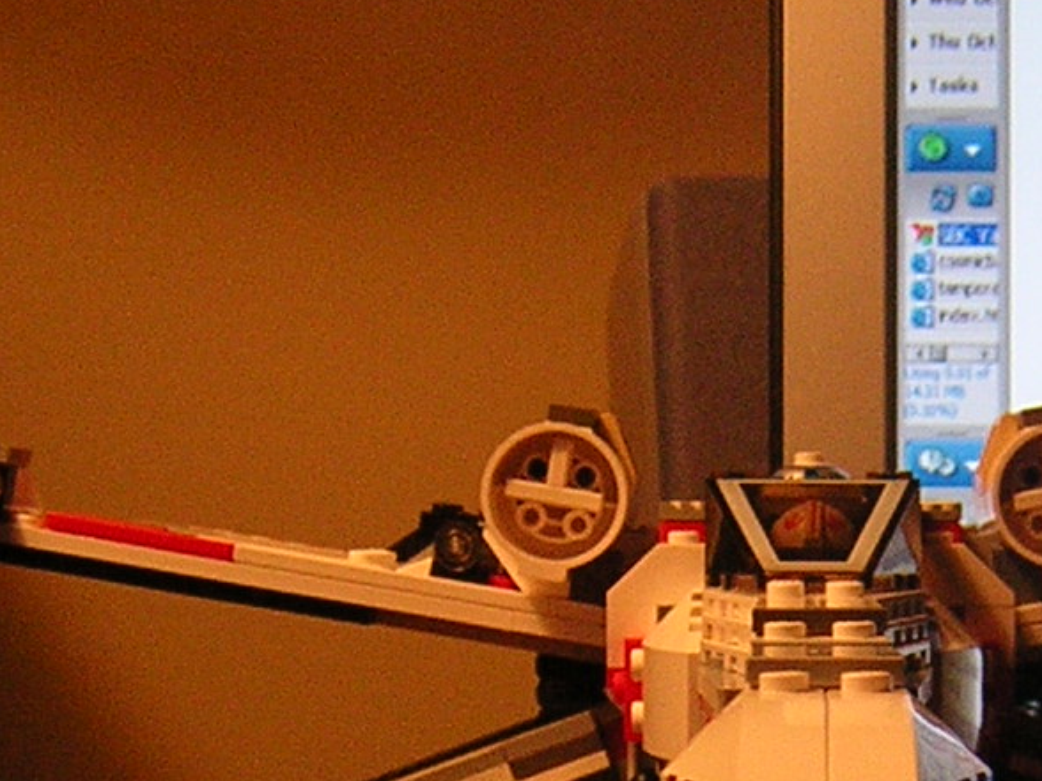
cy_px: 880
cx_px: 835
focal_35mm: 98
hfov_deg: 19.8
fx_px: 2950
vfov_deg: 14.7
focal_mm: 4.7
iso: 400
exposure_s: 1/64
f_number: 2.6
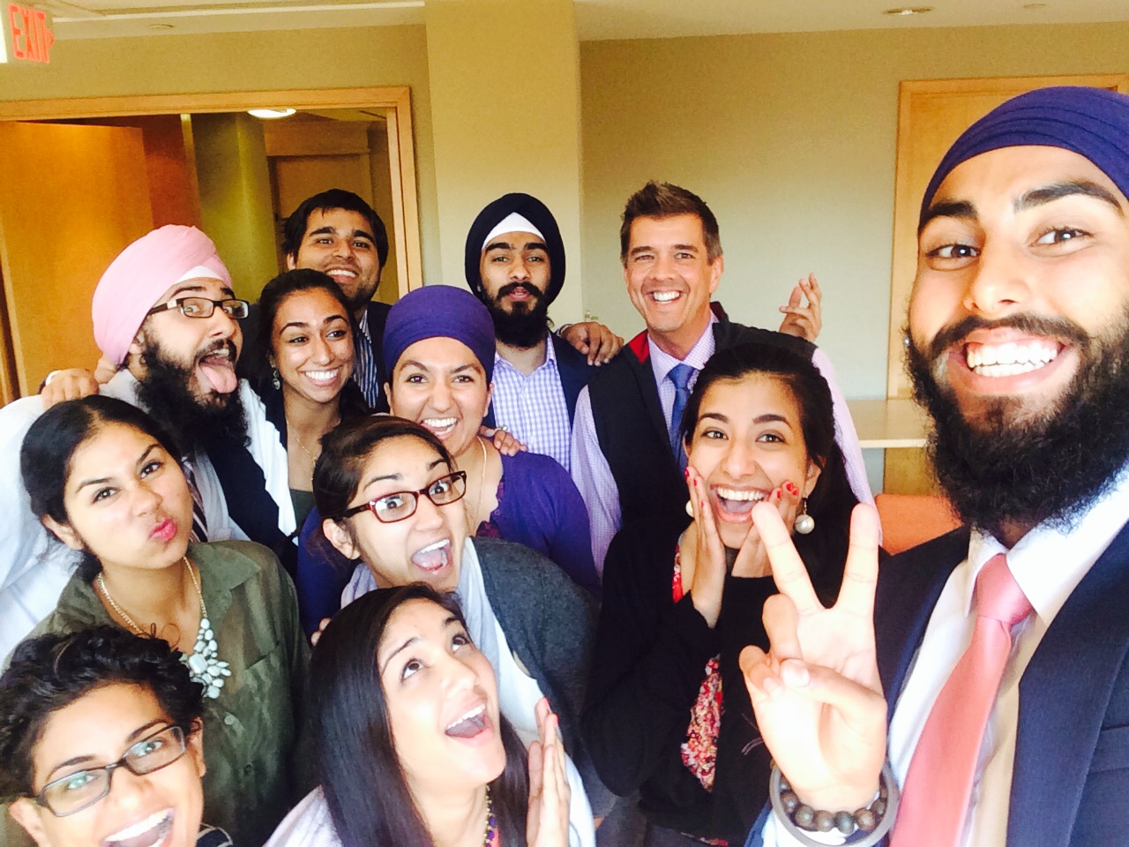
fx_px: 1076
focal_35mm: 33
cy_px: 424
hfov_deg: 55.4
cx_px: 564
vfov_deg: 42.9
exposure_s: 1/30
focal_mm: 2.15
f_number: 2.4
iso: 80
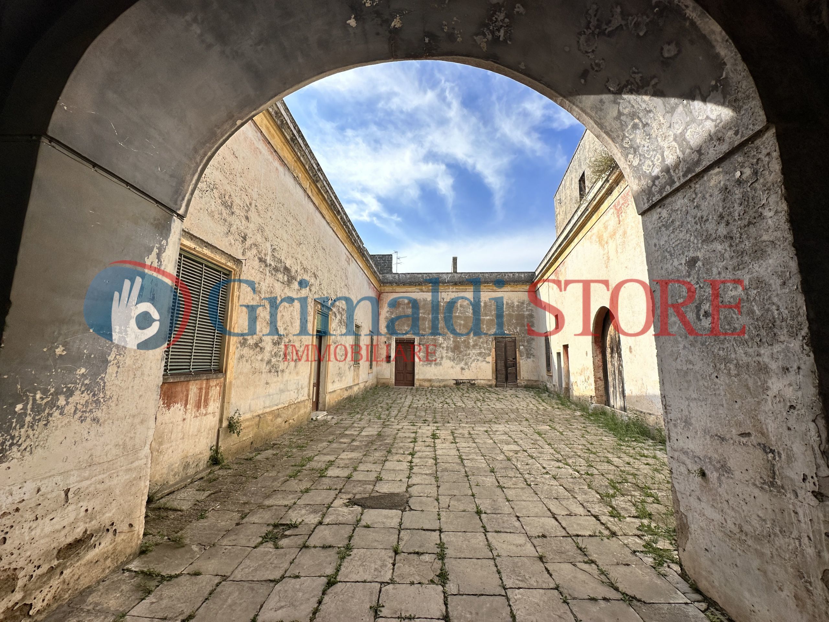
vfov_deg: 85.7
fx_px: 335
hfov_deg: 102.1
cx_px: 414
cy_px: 311
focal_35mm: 14
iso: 50
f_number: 2.2
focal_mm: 2.22
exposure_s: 1/2212
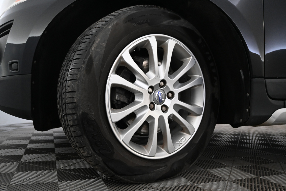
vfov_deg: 42.6
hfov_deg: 60.7
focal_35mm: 31
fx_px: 244
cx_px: 143
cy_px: 96
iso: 1600
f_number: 3.8
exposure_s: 1/30
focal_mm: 20.5
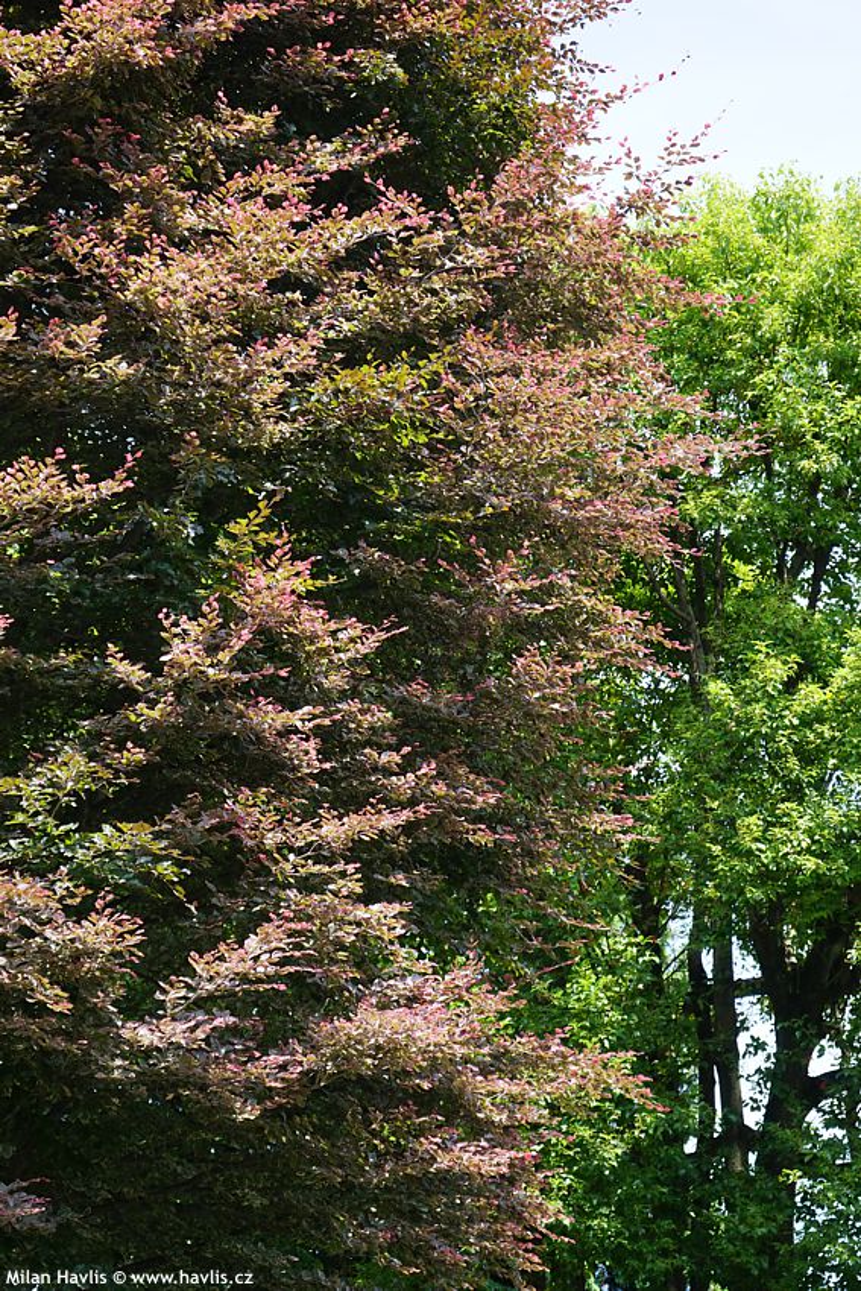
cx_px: 430
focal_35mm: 69
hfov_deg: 19.7
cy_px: 646
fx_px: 2474
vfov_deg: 29.2
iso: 100
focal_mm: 69
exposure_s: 1/80
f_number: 6.3
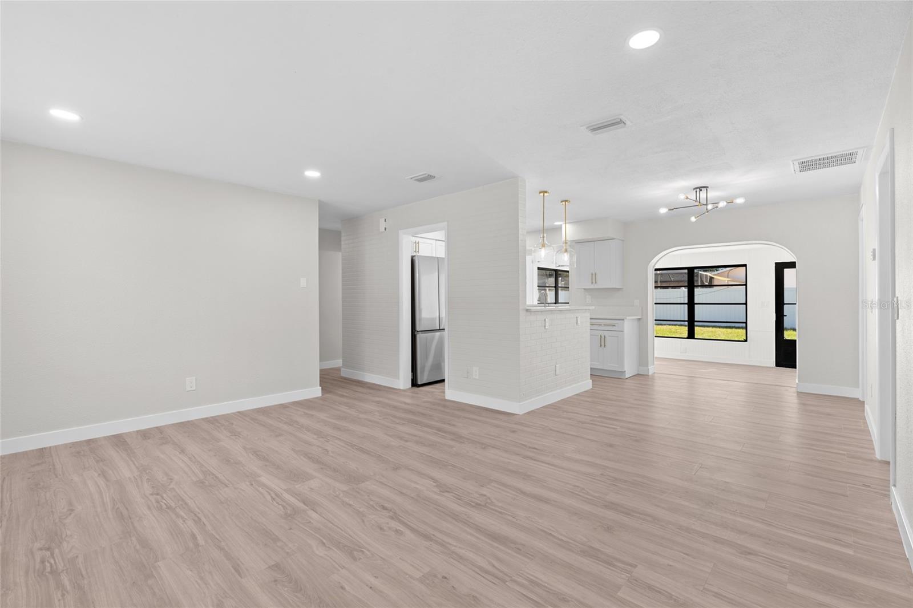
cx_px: 456
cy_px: 304
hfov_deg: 96.7
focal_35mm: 16
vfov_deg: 73.7
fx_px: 406
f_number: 9
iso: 250
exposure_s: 1/1.25
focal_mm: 16
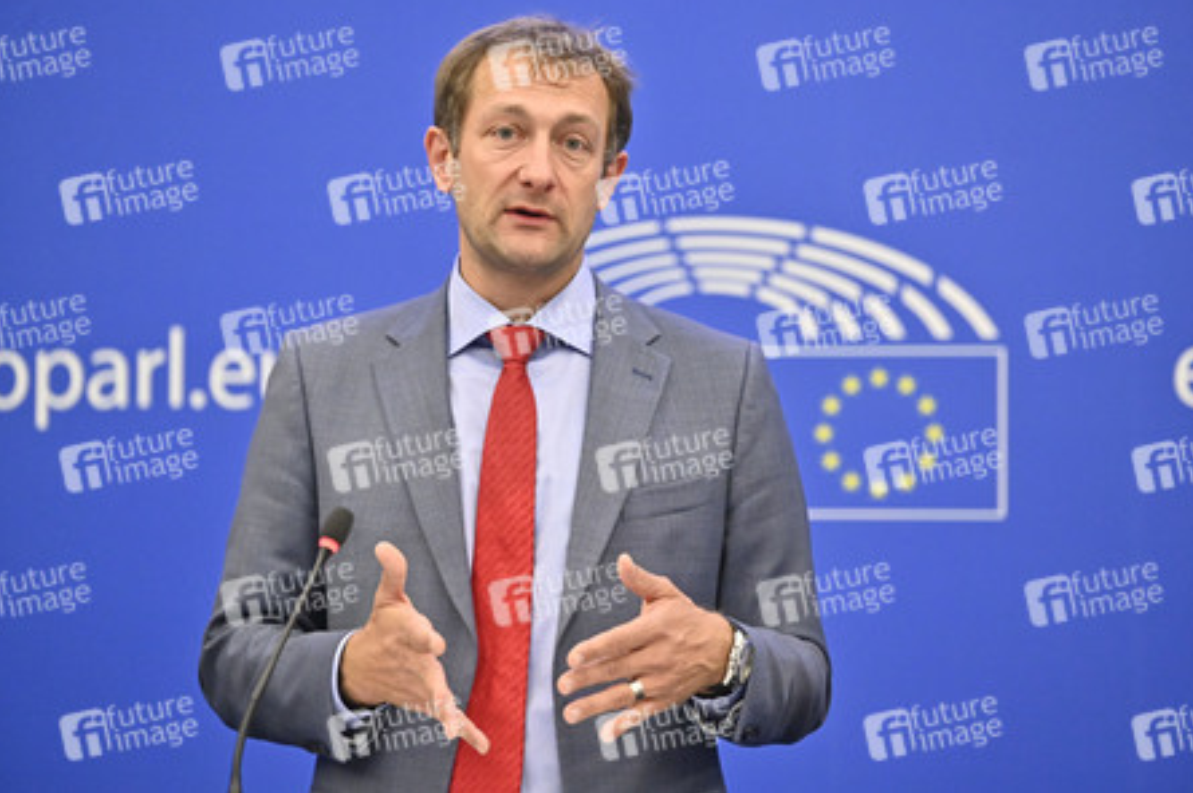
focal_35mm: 147
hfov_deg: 14.0
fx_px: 4868
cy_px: 394
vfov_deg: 9.3
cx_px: 594
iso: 5000
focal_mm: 145
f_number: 2.8
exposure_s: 1/800
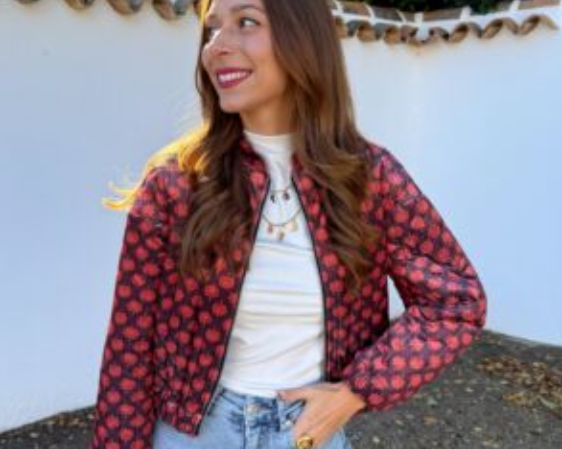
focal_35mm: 32
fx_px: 532
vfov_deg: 45.3
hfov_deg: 55.7
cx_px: 282
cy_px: 286
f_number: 1.78
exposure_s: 1/654
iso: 80
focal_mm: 6.76
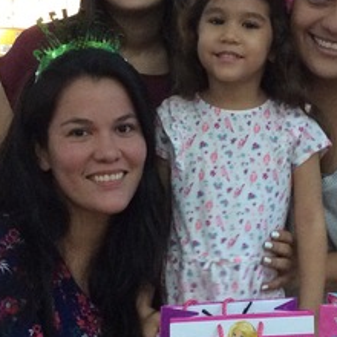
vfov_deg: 21.1
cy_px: 172
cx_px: 221
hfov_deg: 21.1
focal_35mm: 82
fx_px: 903
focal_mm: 3.3
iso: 250
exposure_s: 1/15
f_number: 2.4
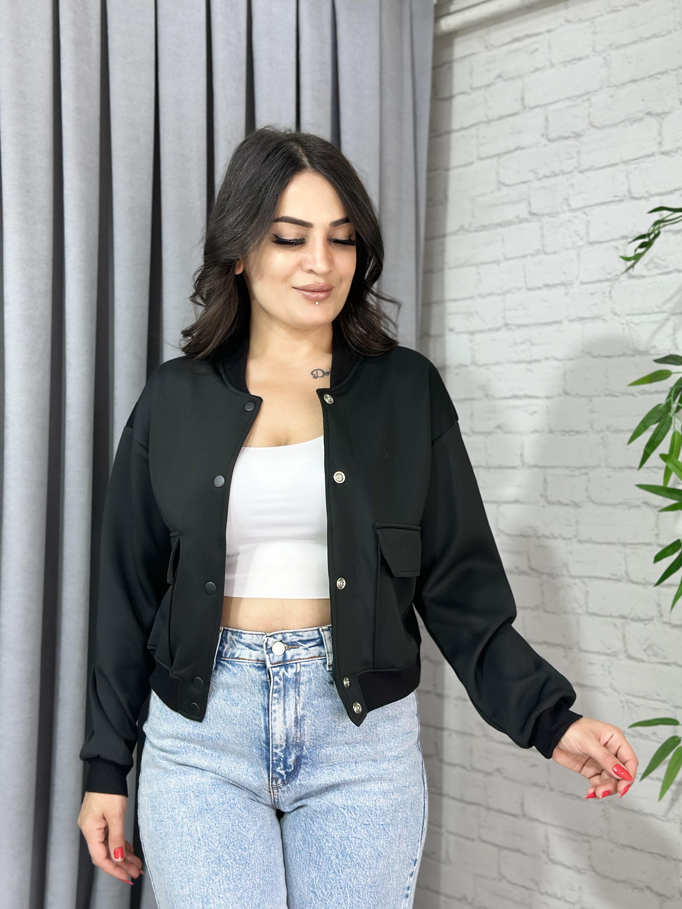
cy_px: 480
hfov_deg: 28.6
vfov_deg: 37.5
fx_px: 1340
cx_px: 343
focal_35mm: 51
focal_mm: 6.86
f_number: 1.78
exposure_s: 1/100
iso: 80
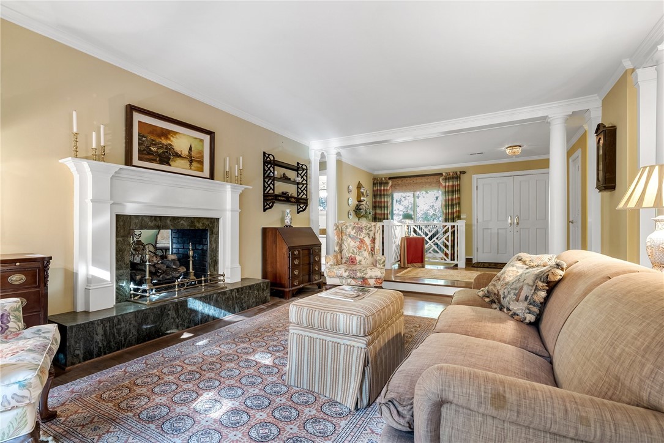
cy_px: 222
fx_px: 295
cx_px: 332
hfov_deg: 96.7
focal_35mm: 16
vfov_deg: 73.8
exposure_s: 1/2
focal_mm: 16
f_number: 8
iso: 400
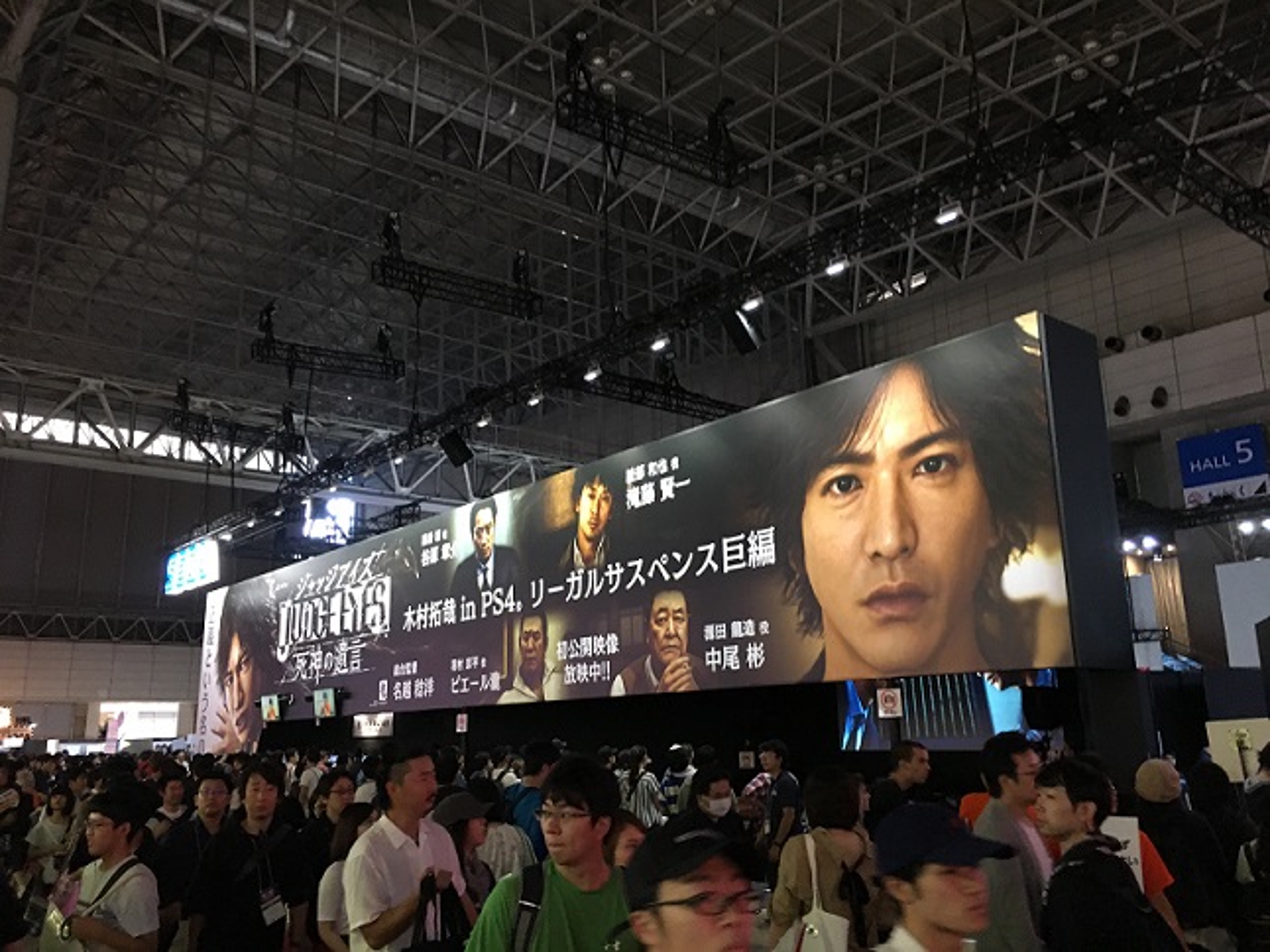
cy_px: 476
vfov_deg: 48.2
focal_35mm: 29
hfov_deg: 61.7
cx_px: 635
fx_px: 1064
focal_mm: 4.15
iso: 200
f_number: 2.2
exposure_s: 1/30
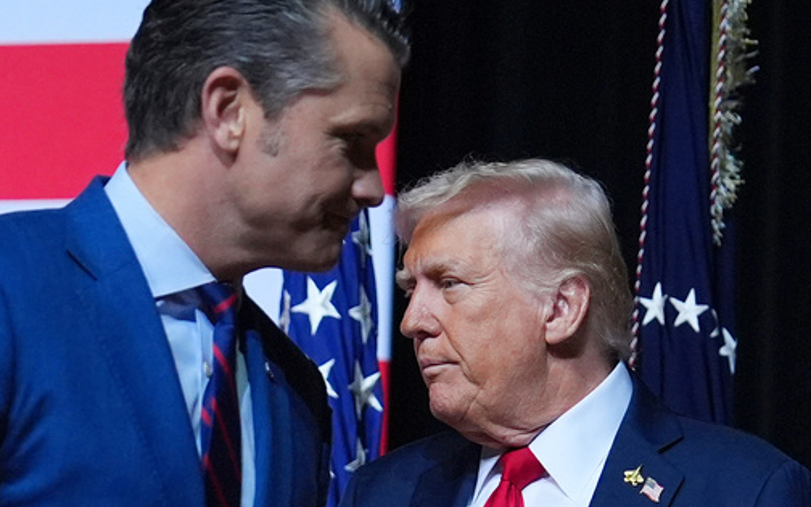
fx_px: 1304
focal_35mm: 59
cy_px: 265
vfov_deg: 22.0
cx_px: 409
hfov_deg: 34.5
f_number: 2.8
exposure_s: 1/1000
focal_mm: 57
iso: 2000
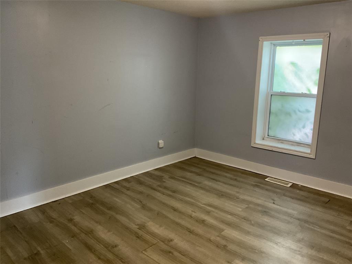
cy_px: 132
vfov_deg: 48.2
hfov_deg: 61.7
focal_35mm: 29
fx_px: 295
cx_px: 176
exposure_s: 1/40
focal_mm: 3
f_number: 1.8
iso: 320
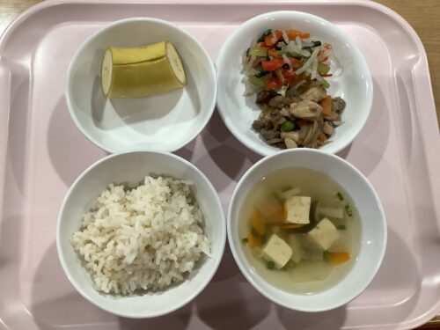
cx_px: 220
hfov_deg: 58.4
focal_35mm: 31
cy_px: 165
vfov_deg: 45.4
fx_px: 394
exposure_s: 1/60
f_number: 2.4
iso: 125
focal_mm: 3.3
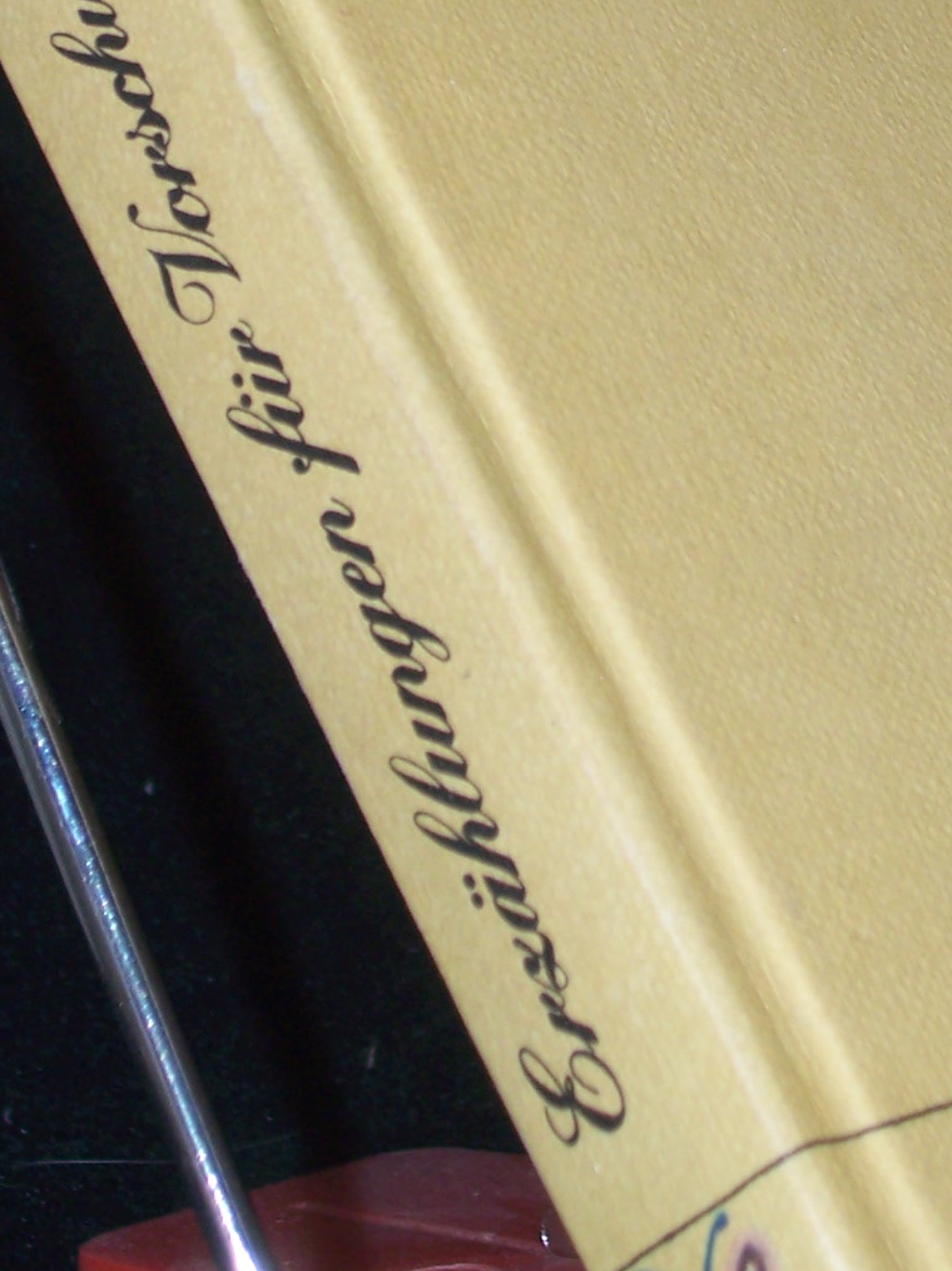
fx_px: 5503
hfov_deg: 9.9
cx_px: 708
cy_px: -6
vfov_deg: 13.0
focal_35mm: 150
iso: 80
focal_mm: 11
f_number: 3.6
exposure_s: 1/80
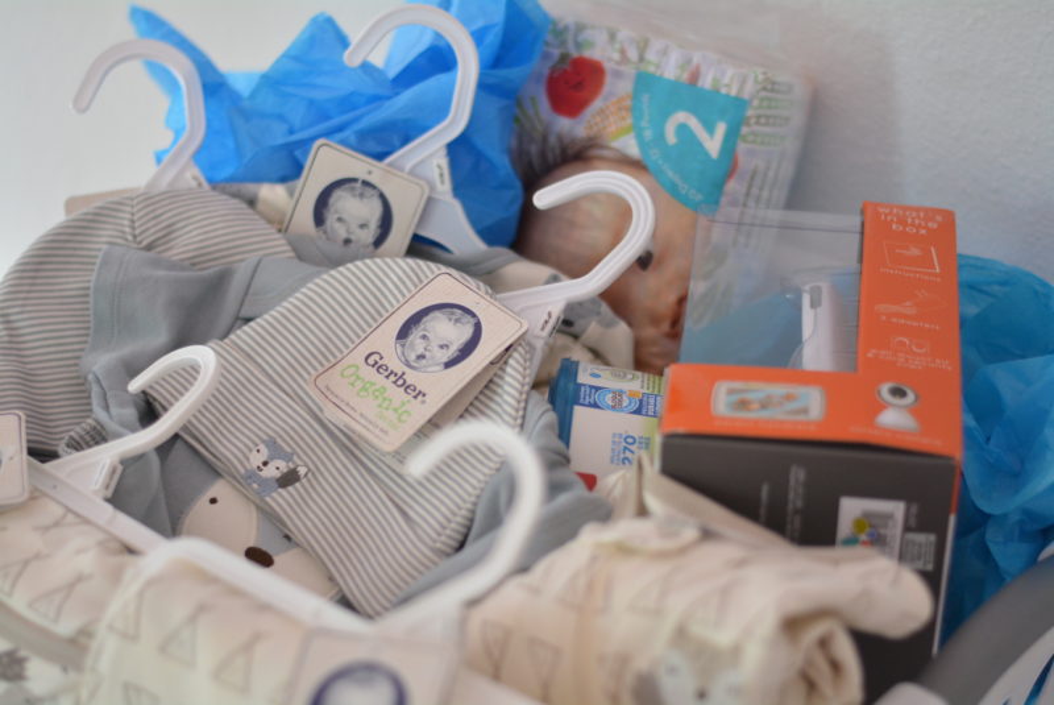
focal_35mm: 75
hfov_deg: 27.0
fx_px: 2198
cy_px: 352
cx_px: 527
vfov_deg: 18.2
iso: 1000
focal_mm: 50
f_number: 1.8
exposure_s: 1/250
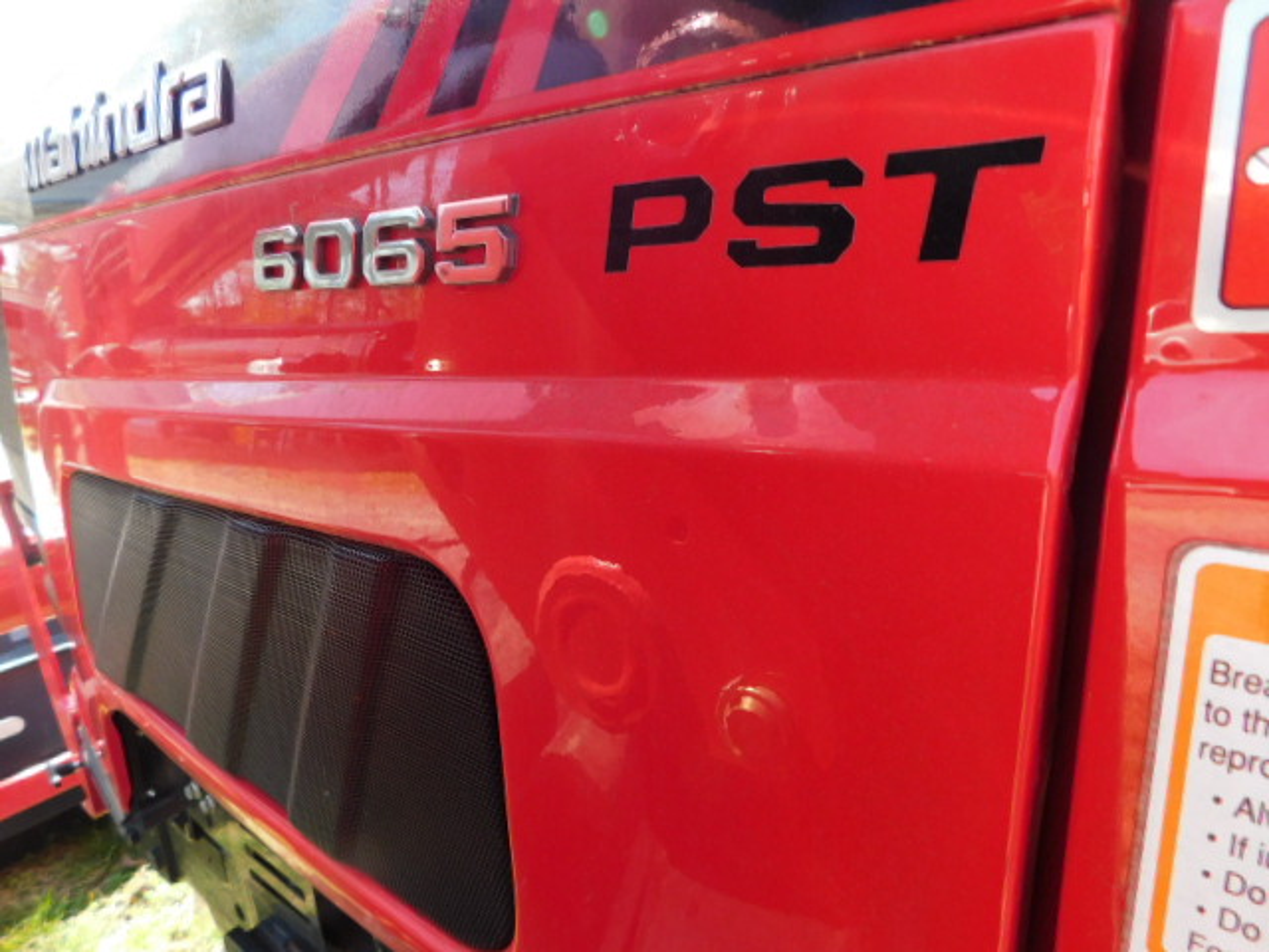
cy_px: 476
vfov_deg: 58.9
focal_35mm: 23
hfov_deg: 73.9
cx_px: 634
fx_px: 843
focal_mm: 4
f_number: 3
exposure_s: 1/160
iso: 125
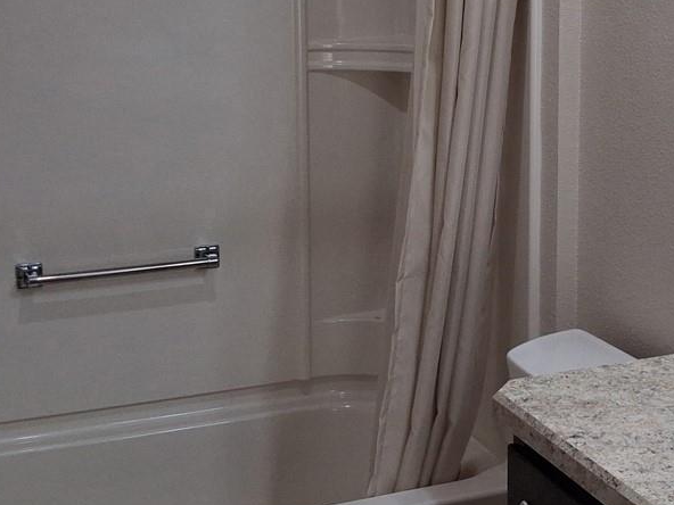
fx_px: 1421
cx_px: 515
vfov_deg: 20.0
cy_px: 108
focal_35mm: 73
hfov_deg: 26.3
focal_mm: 4
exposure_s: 1/120
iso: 80
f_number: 1.8
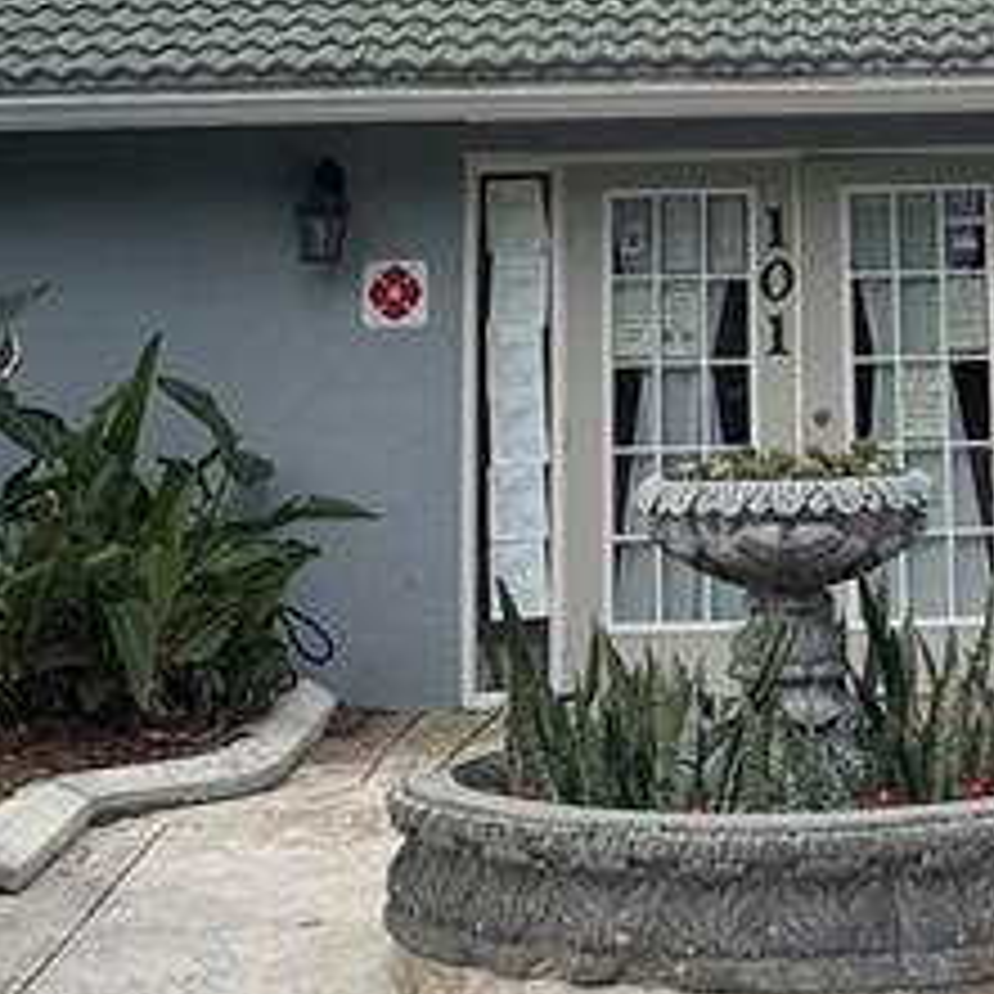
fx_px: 3736
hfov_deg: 15.0
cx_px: 864
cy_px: -409
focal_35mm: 115
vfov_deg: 14.3
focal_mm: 6.76
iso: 80
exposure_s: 1/3145
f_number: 1.78
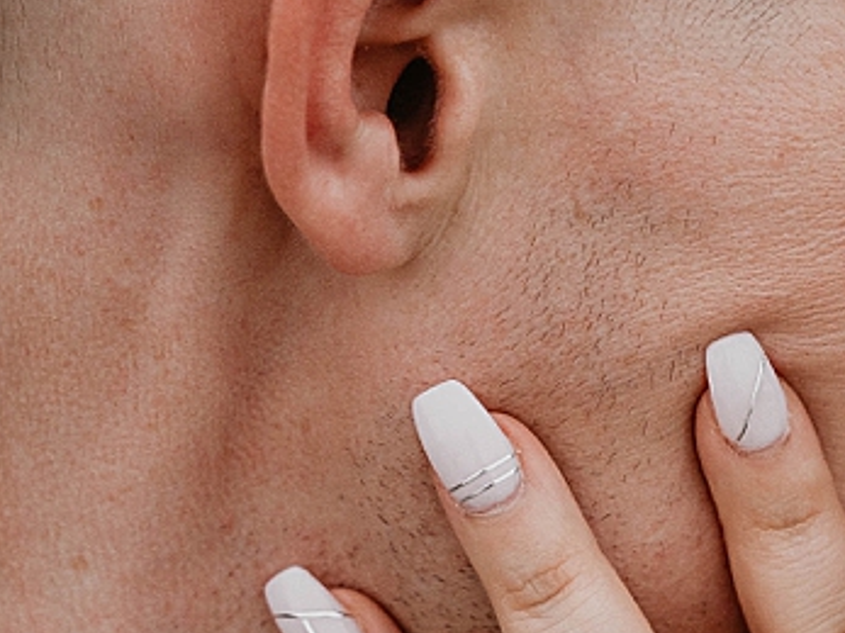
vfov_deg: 7.8
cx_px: 1145
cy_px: 503
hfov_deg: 10.2
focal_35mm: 190
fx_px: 4636
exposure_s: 1/400
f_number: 4
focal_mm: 49
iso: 320
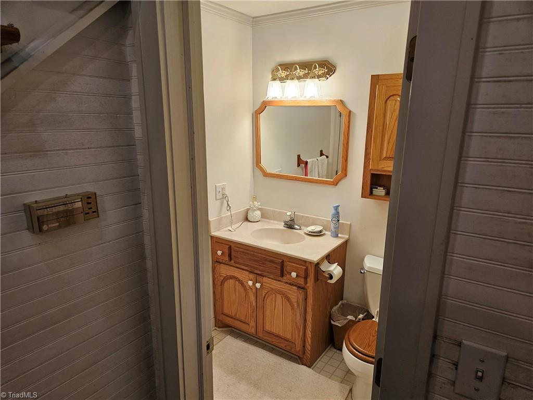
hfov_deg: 73.9
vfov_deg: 58.9
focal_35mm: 23
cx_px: 266
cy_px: 200
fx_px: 354
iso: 125
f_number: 1.8
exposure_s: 1/120
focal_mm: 5.4
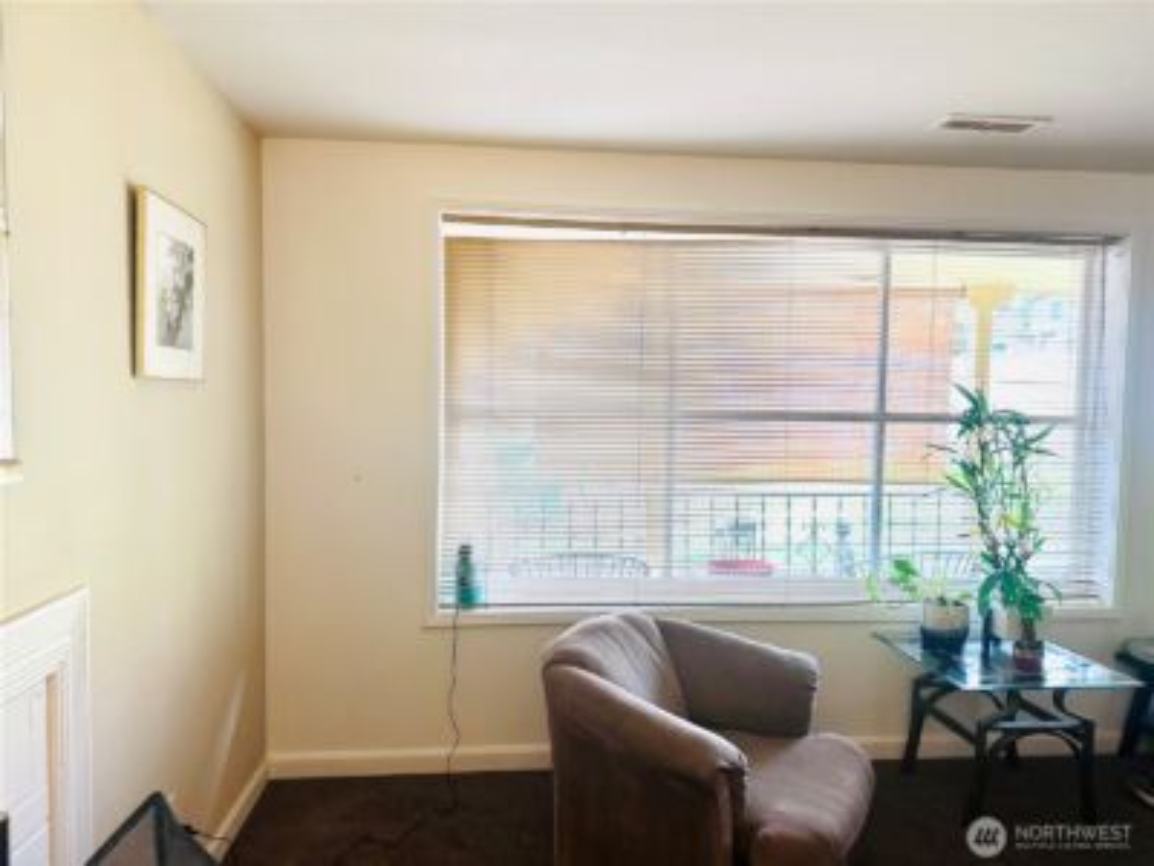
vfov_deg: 56.8
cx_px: 577
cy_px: 433
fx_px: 800
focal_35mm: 24
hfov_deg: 71.6
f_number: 1.78
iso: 80
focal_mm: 6.86
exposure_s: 1/121
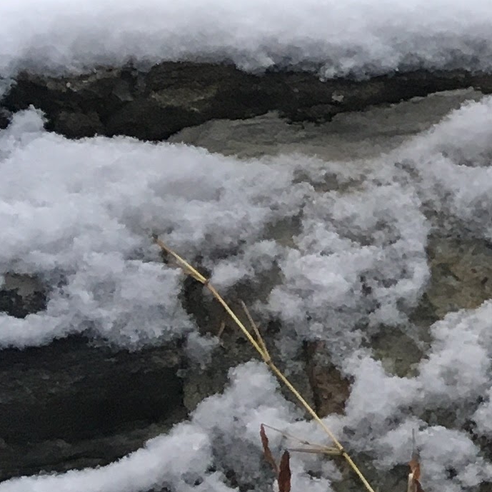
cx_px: 1252
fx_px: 2412
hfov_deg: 9.9
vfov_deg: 11.5
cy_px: -64
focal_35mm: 150
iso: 25
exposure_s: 1/30
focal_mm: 4.15
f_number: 2.2
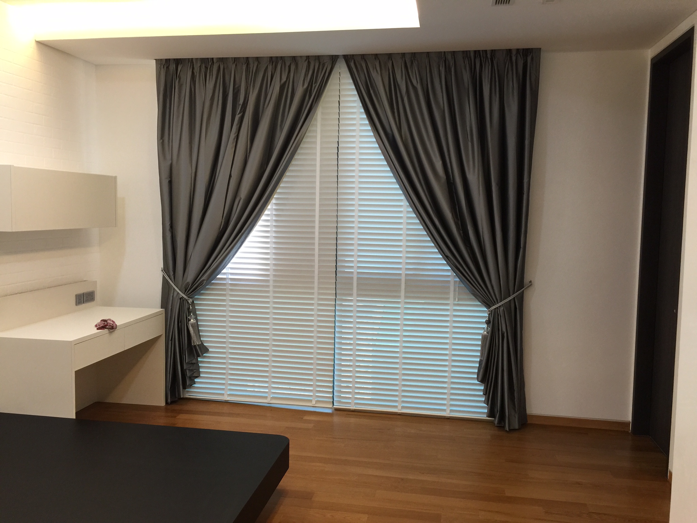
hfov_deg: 61.7
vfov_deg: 48.2
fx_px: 584
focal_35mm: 29
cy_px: 262
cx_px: 348
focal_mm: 4.15
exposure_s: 1/30
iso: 50
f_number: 2.2
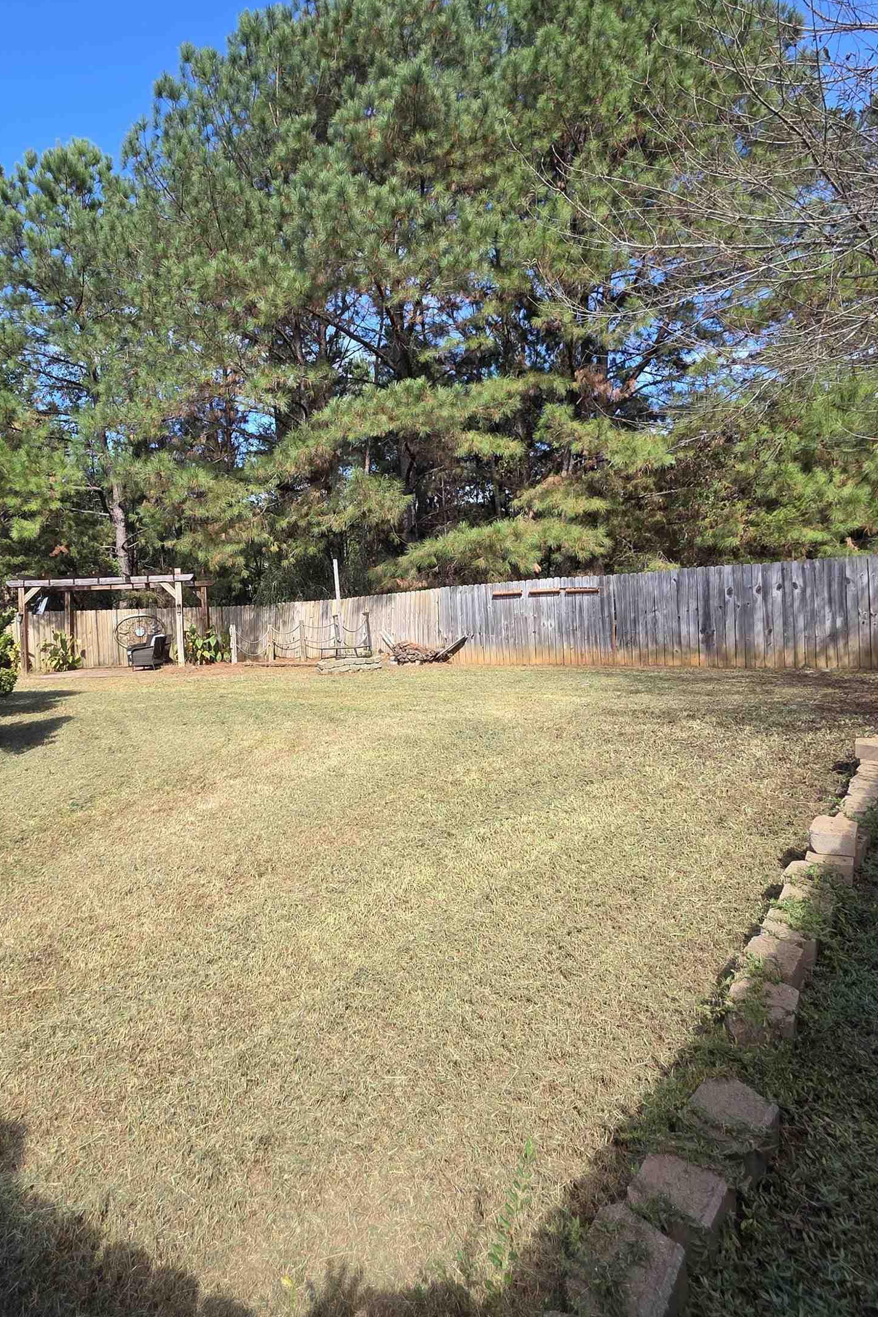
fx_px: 695
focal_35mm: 19
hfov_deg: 63.5
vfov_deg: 86.9
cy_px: 634
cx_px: 320
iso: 40
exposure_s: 1/655
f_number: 1.9
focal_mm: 2.2
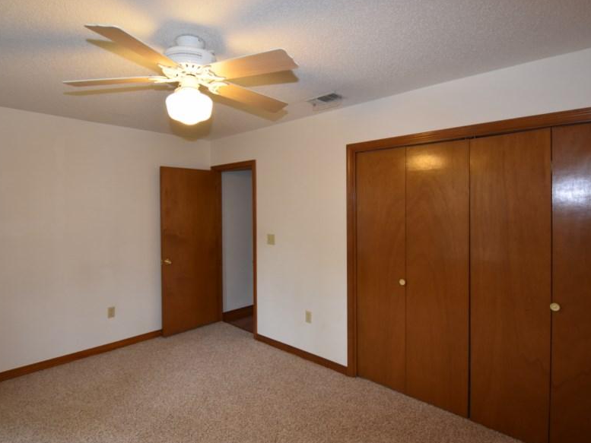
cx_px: 270
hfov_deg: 84.5
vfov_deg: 68.6
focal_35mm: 19
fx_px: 324
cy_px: 203
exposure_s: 1/60
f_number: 4
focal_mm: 10
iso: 800
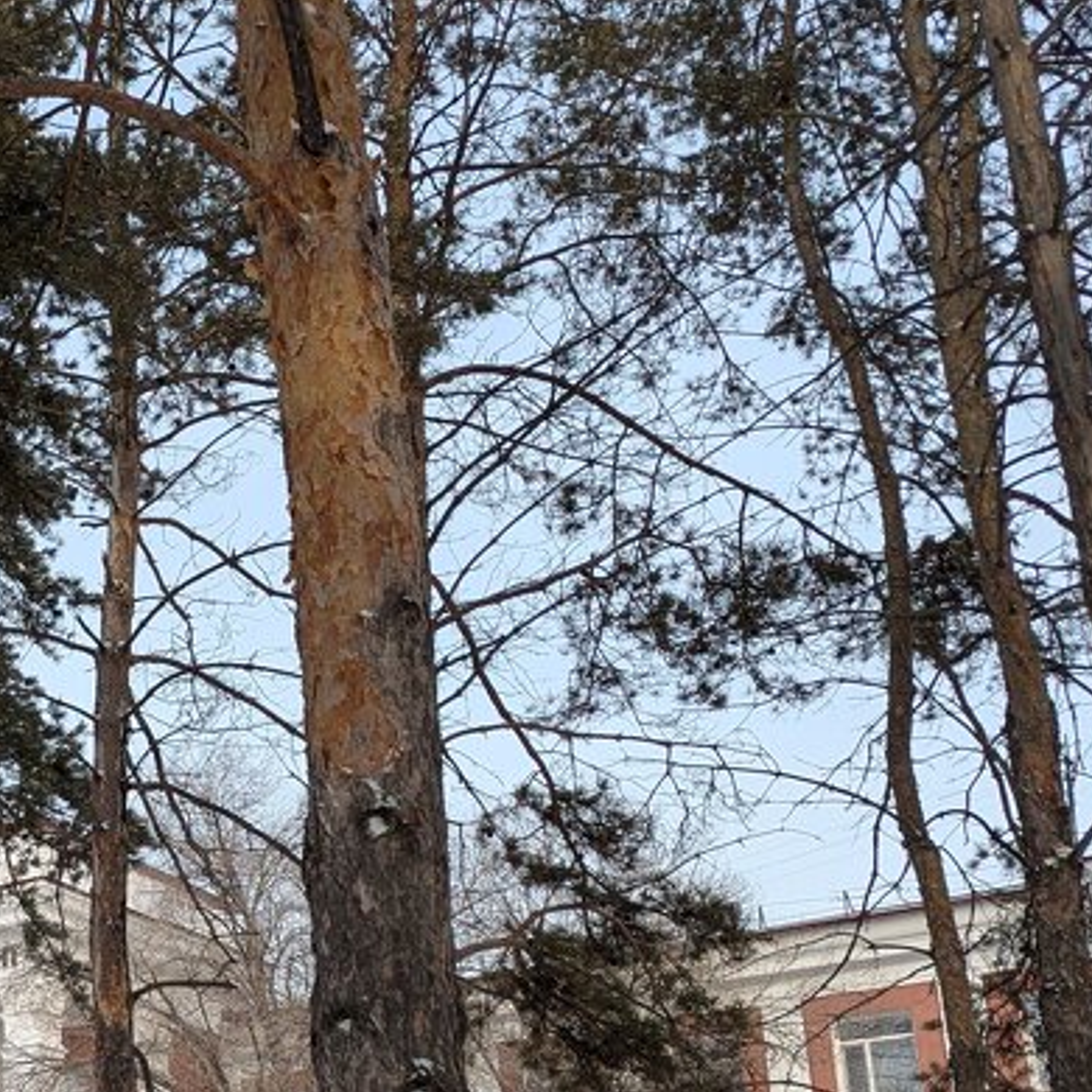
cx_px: -146
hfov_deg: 26.9
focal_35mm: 58
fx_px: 2070
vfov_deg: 28.9
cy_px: 878
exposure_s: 1/1029
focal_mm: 6.81
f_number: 1.85
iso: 46
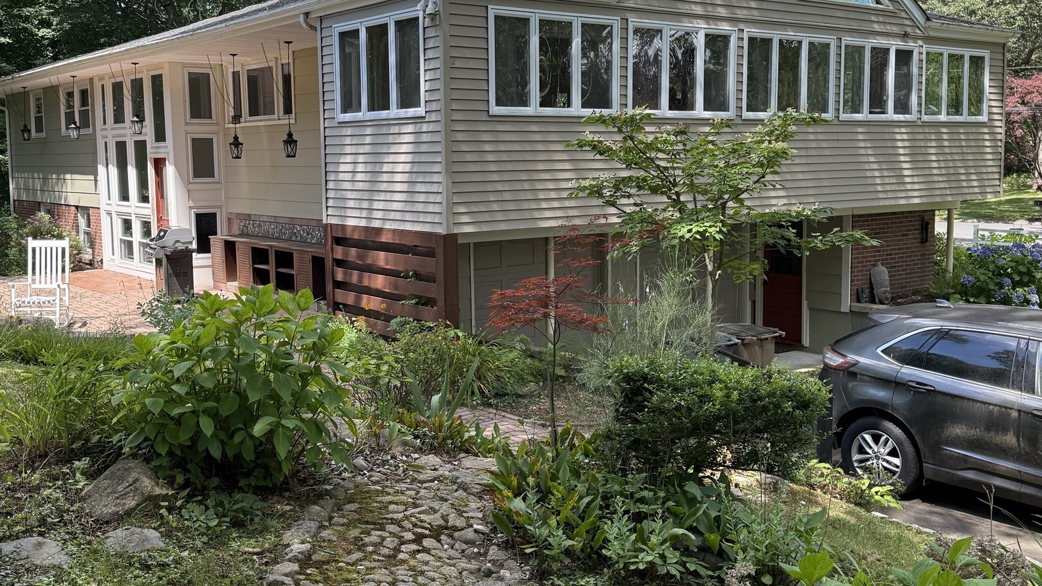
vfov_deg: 31.2
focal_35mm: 38
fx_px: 1050
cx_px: 485
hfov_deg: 52.7
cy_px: 254
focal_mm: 6.76
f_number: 1.78
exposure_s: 1/943
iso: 100
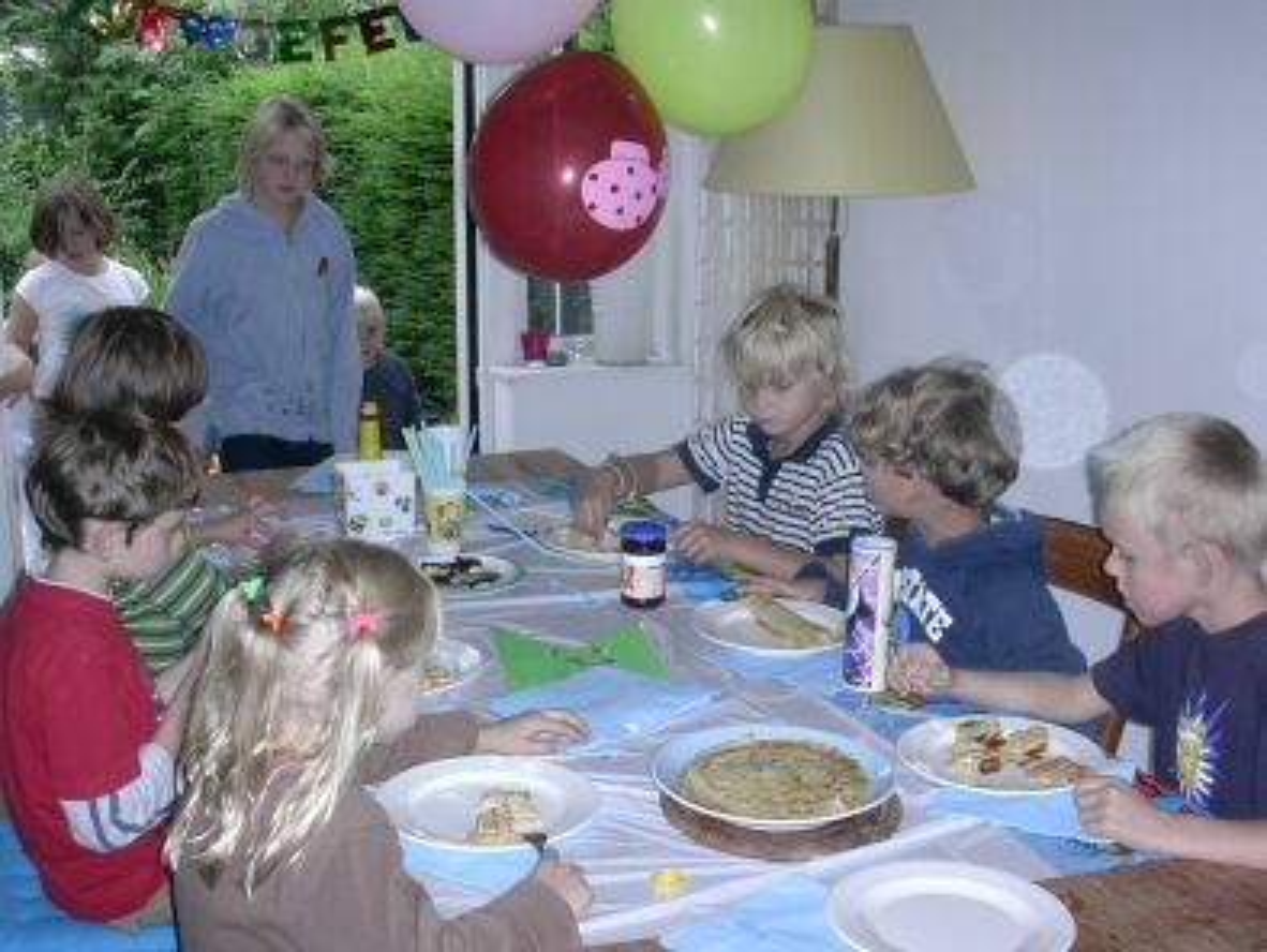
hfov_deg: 42.1
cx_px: 634
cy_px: 476
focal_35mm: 45
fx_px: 1648
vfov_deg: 32.2
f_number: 2.9
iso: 70
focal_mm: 6.7
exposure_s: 1/64
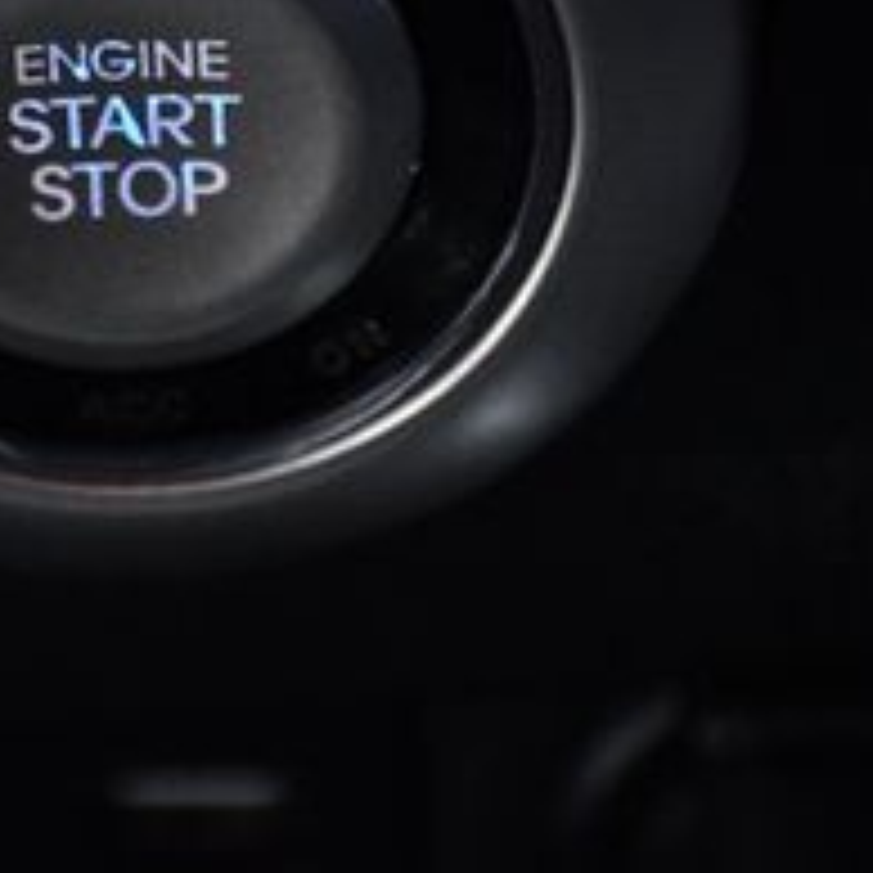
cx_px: 140
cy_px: 81
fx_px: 10785
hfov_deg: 4.6
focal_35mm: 378
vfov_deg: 4.6
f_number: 5.3
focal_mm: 90
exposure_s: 1/40
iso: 2500
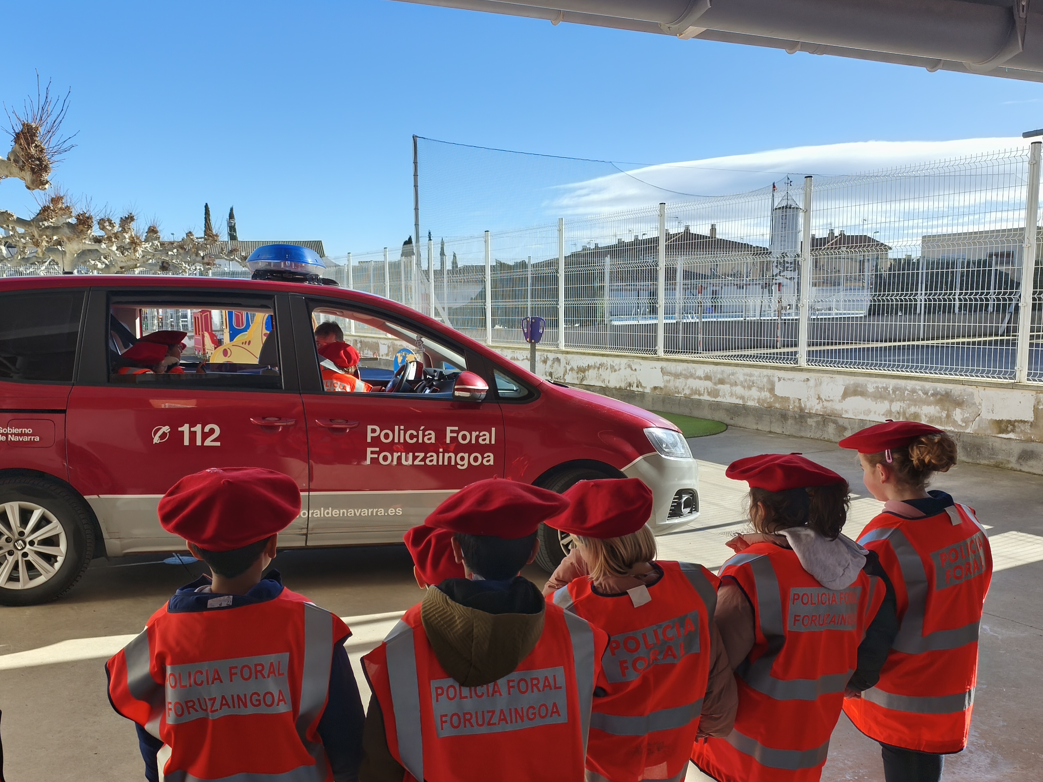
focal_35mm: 32
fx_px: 964
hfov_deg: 56.7
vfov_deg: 44.0
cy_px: 451
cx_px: 478
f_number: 1.65
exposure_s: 1/99.9
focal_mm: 6.14
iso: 125
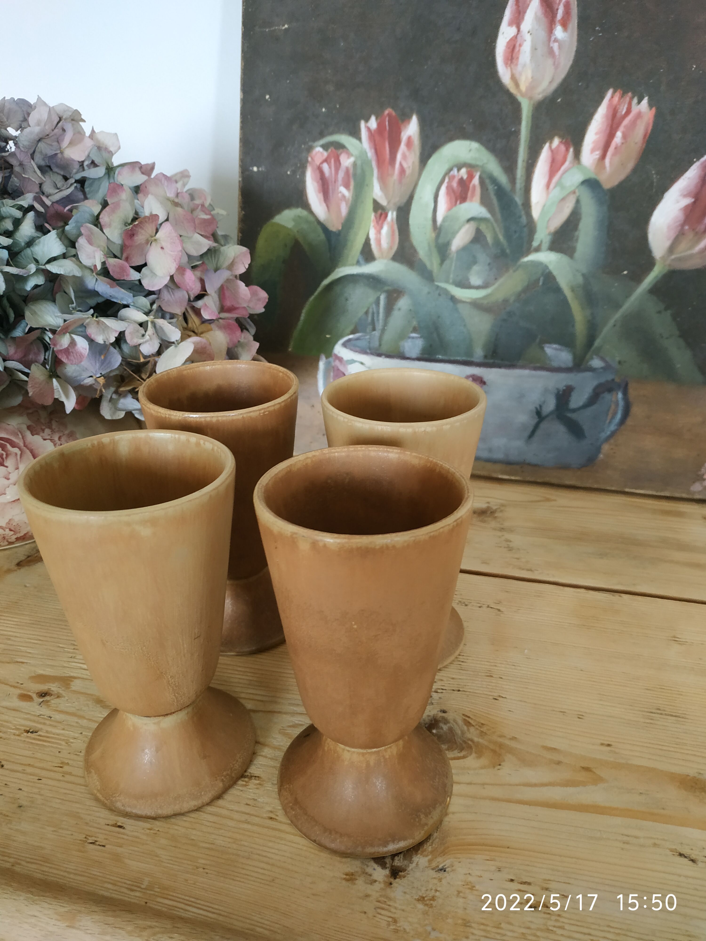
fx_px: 653
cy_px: 470
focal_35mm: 24
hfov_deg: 56.8
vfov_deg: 71.6
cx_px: 353
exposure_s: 1/33
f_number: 1.9
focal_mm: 3.94
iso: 250
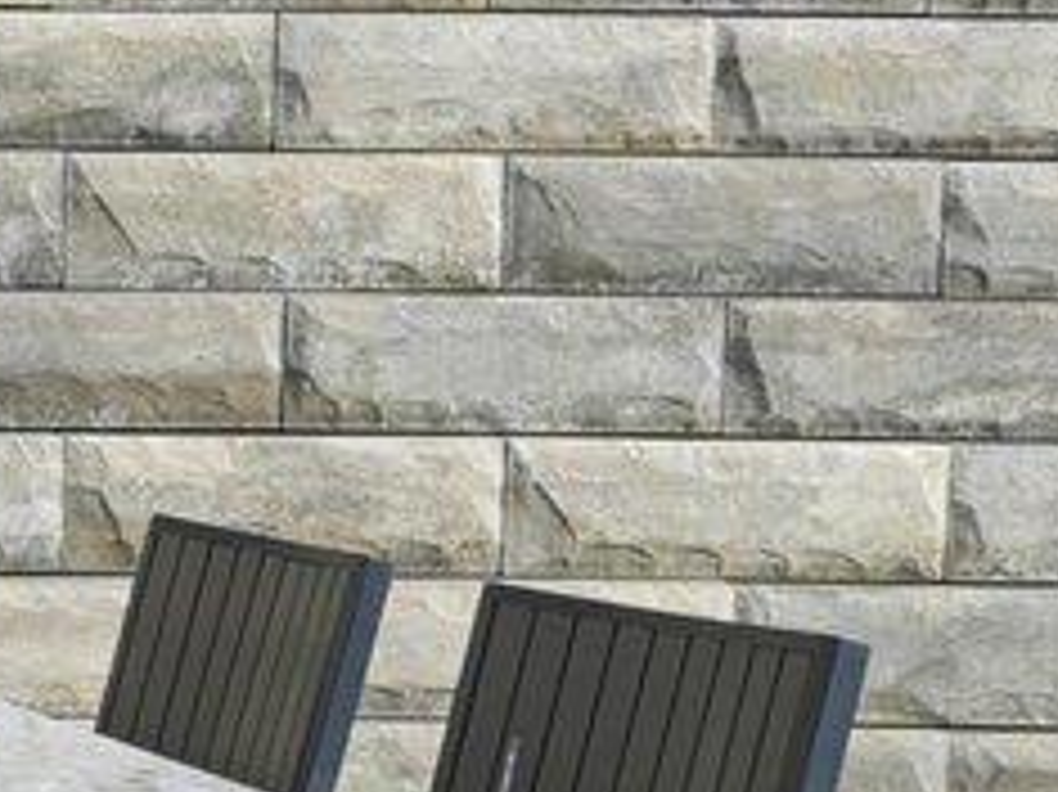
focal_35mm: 134
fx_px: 4093
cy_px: 299
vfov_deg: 11.1
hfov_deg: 11.7
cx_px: -1580
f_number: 8
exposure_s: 1/160
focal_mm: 16
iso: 100
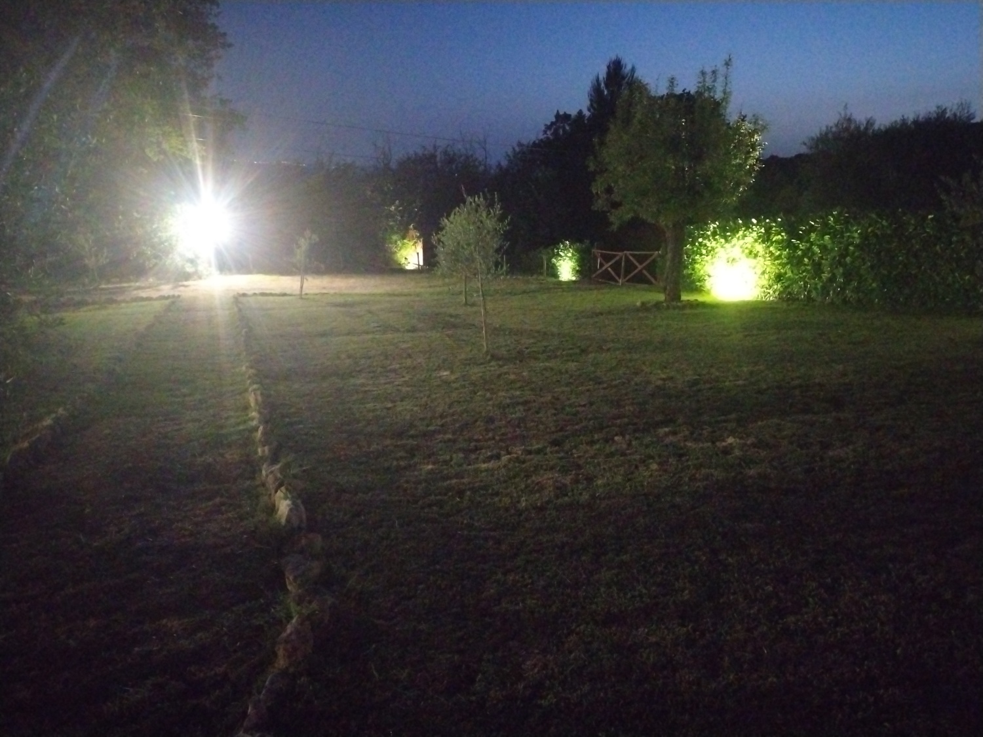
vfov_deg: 54.9
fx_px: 710
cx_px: 492
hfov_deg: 69.4
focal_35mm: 25
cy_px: 368
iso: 13120
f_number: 1.7
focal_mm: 4.71
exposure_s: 1/15.1
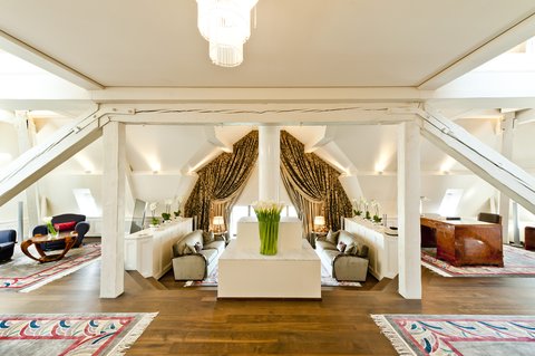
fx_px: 208
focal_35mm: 14
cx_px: 268
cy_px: 178
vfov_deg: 81.1
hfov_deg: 104.3
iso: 200
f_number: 8
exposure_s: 1/4
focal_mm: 14
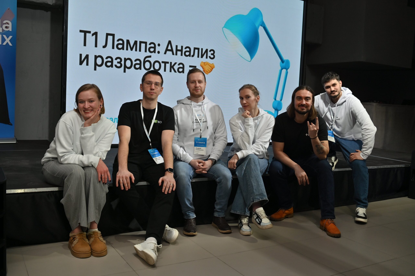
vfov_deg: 37.8
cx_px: 208
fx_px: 403
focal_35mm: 35
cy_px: 138
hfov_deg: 54.5
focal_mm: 35
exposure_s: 1/200
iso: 320
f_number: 4.5
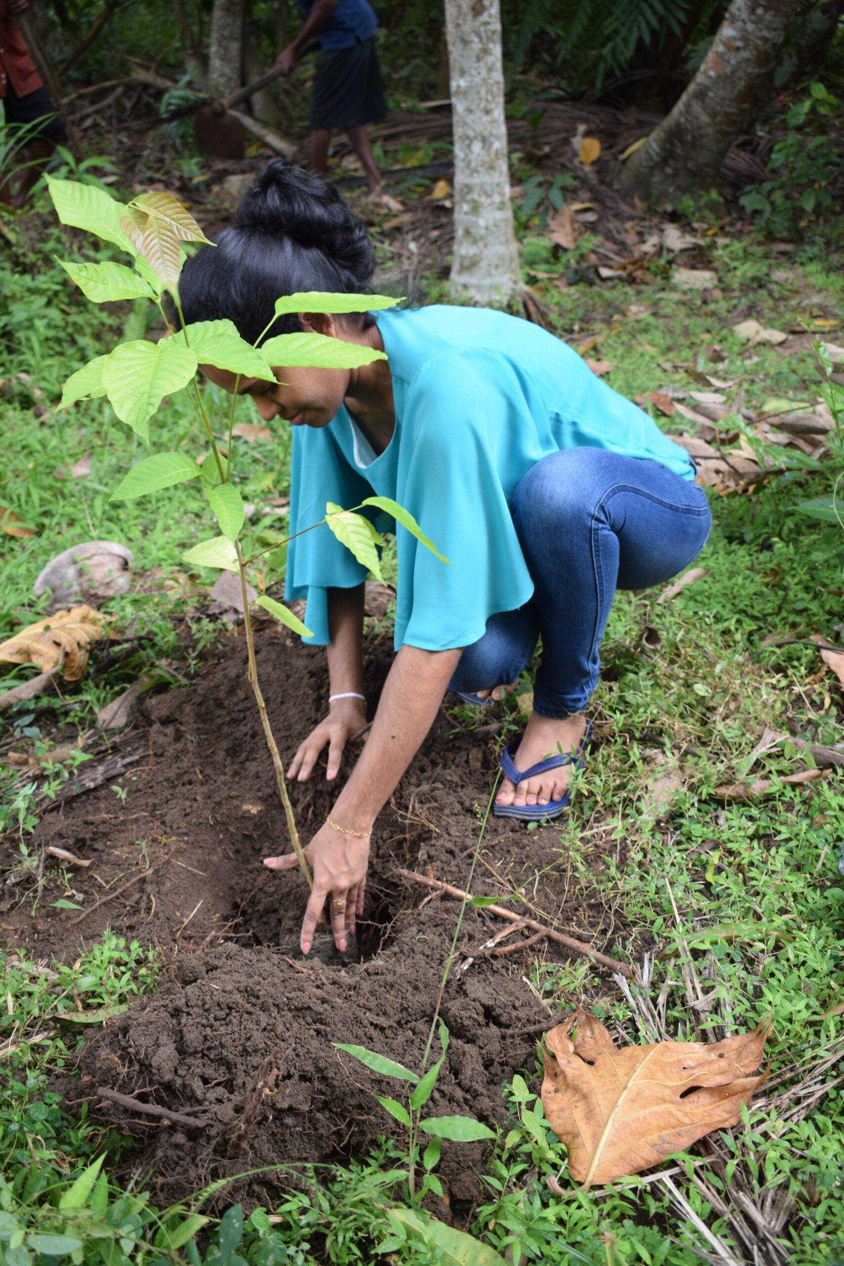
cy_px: 633
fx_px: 1266
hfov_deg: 36.9
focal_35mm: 36
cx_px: 422
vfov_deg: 53.1
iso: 400
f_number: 5.6
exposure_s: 1/125
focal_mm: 24
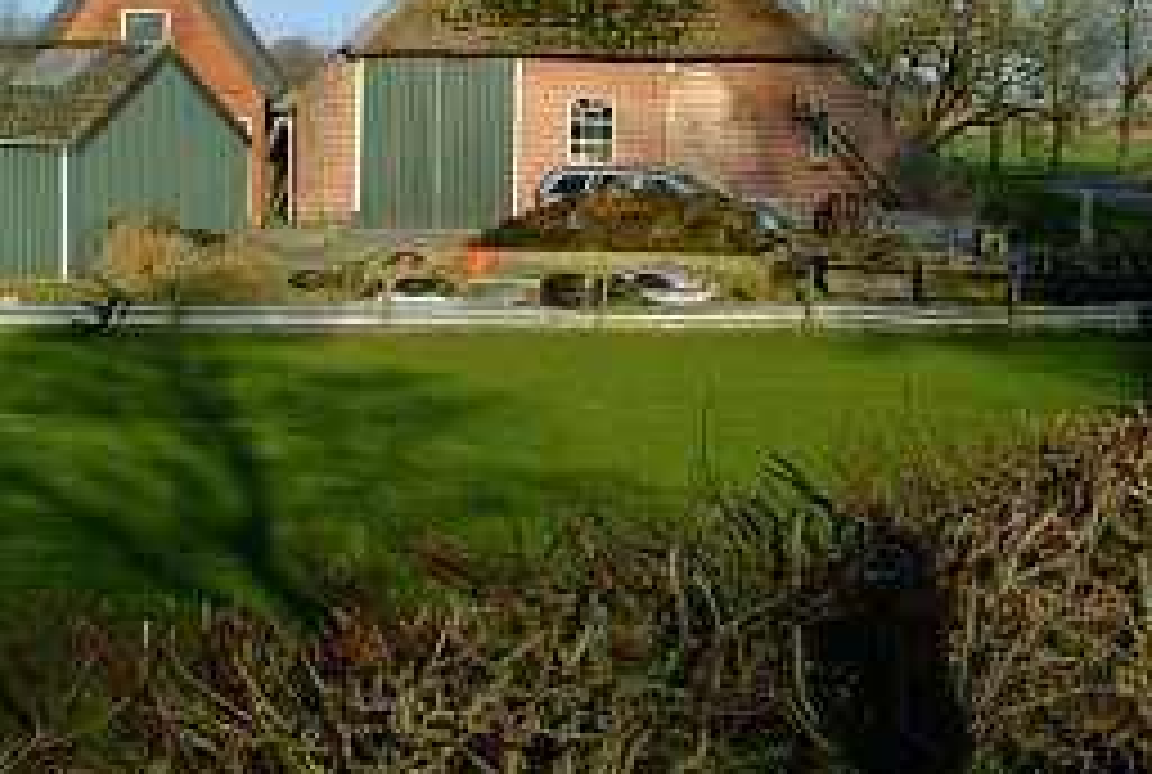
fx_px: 2983
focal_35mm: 93
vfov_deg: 14.7
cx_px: 904
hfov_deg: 21.6
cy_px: 187
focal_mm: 35
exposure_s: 1/350
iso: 400
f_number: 13
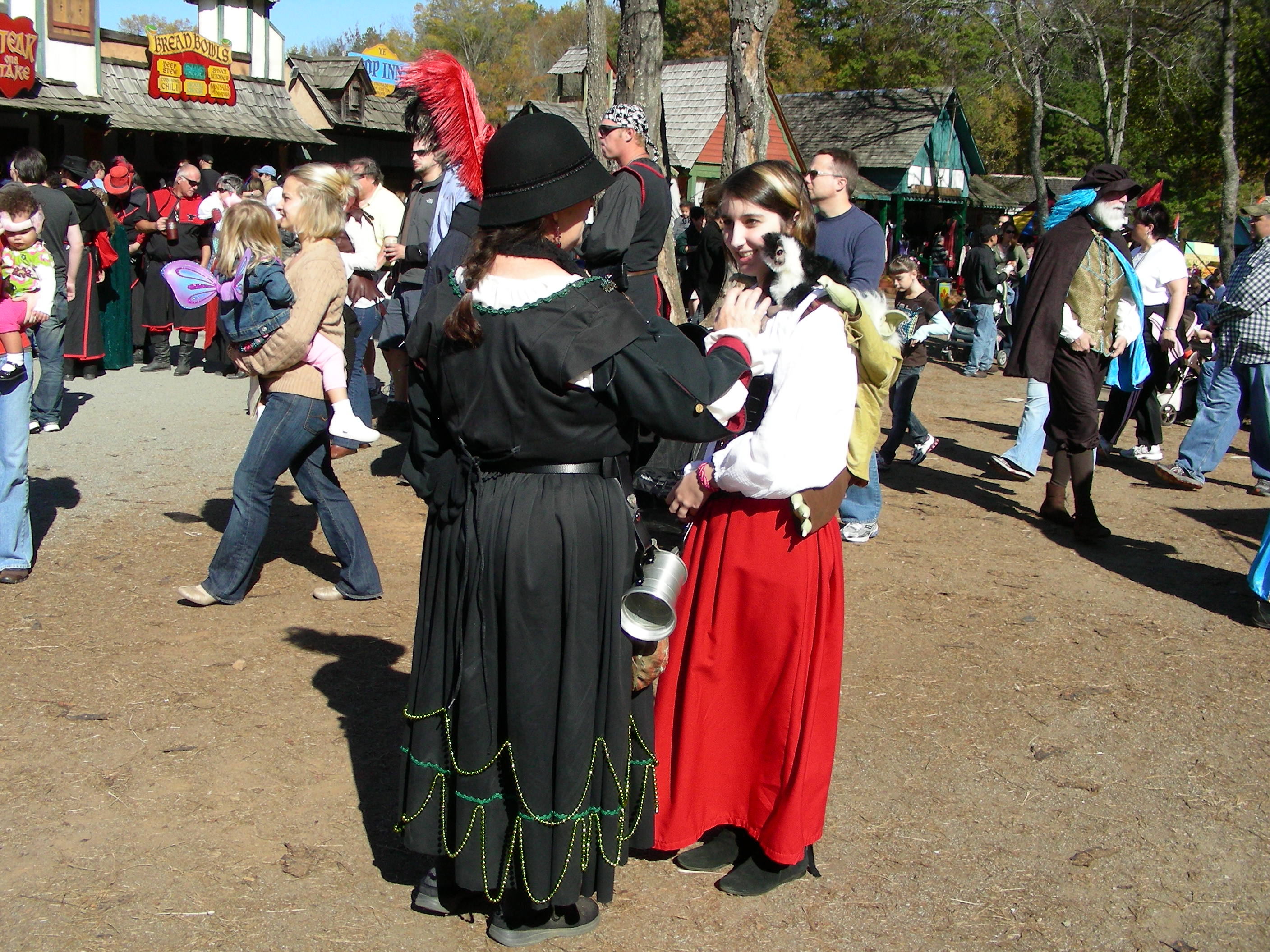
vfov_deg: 37.7
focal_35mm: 38
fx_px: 1394
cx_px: 635
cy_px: 476
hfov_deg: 49.0
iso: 50
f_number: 4
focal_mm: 6.3
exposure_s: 1/650
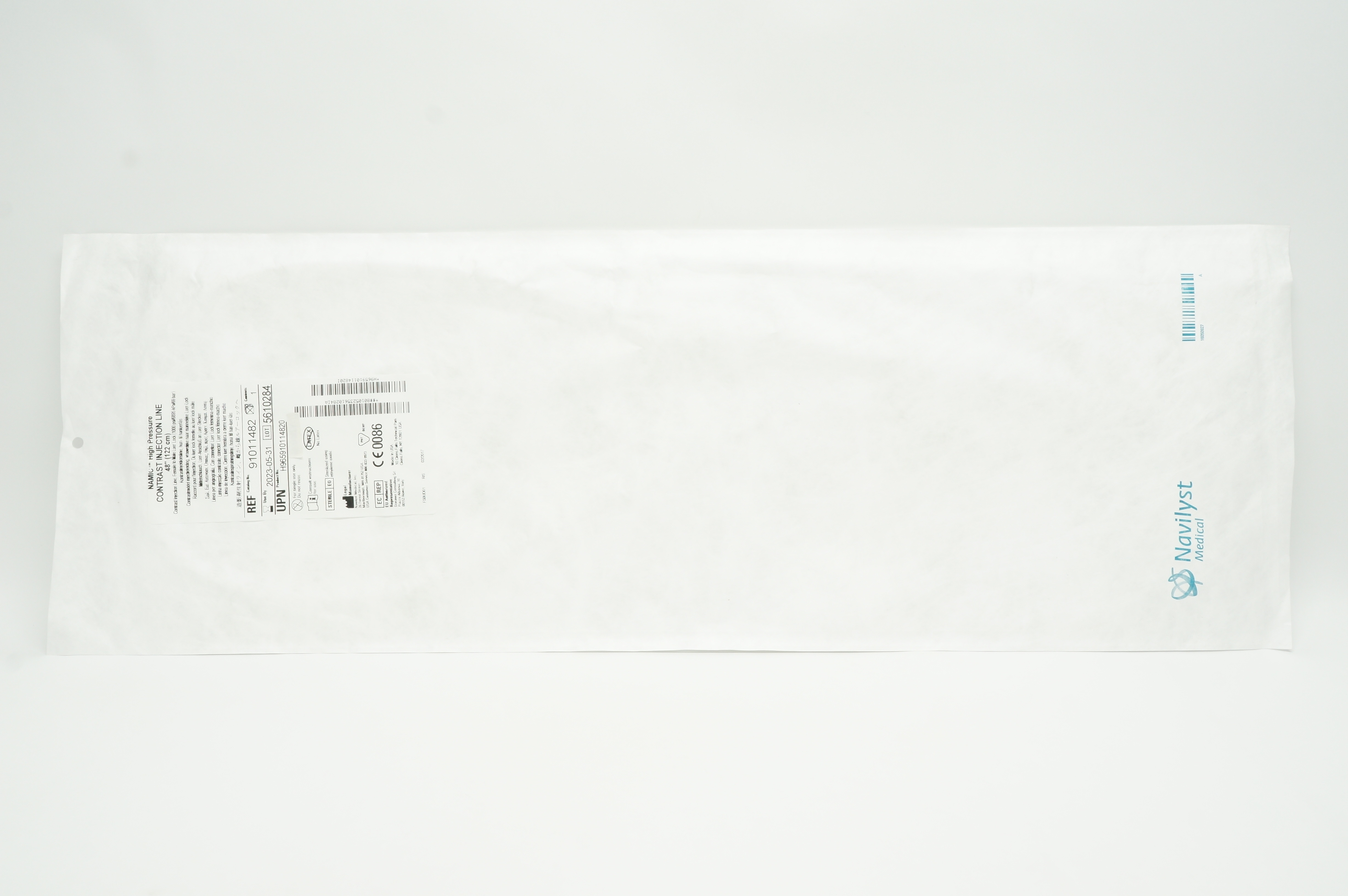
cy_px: 448
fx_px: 1347
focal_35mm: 36
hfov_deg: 53.2
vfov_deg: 36.8
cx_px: 674
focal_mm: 24
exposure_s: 1/15
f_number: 11
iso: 400
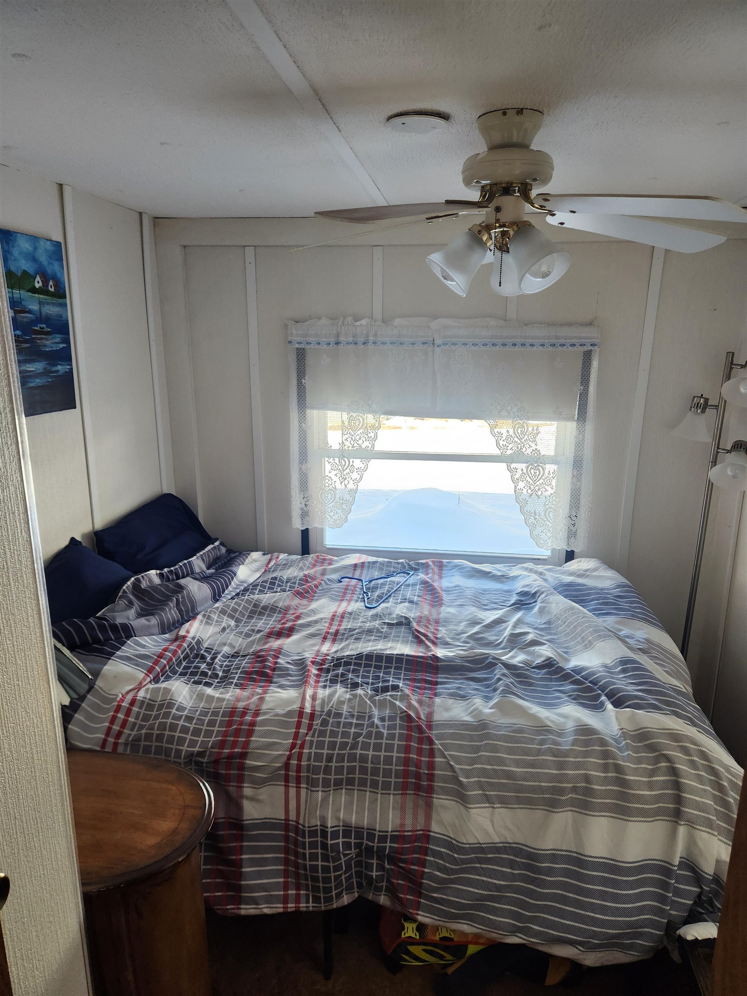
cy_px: 498
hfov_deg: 58.9
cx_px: 374
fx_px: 662
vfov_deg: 73.9
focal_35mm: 23
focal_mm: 5.4
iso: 200
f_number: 1.8
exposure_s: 1/180
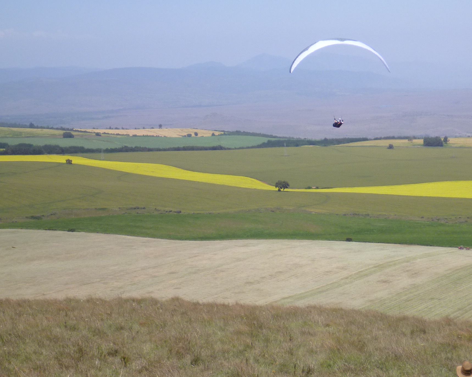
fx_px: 1341
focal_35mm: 96
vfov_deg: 16.0
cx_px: 286
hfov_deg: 19.9
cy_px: 189
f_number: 5.3
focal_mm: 11.7
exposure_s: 1/800
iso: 200
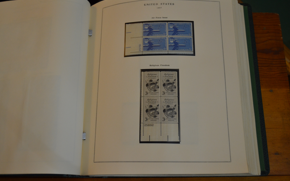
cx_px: 145
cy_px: 85
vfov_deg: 32.0
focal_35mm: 40
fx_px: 316
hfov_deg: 49.3
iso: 900
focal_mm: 26
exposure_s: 1/60
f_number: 4
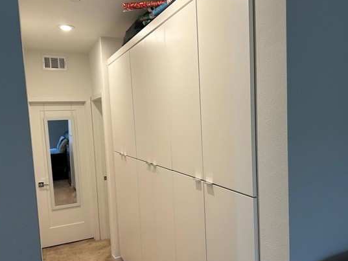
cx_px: 198
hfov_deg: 58.1
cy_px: 146
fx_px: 312
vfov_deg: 45.4
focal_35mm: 31
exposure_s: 1/120
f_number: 1.5
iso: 100
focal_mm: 5.7
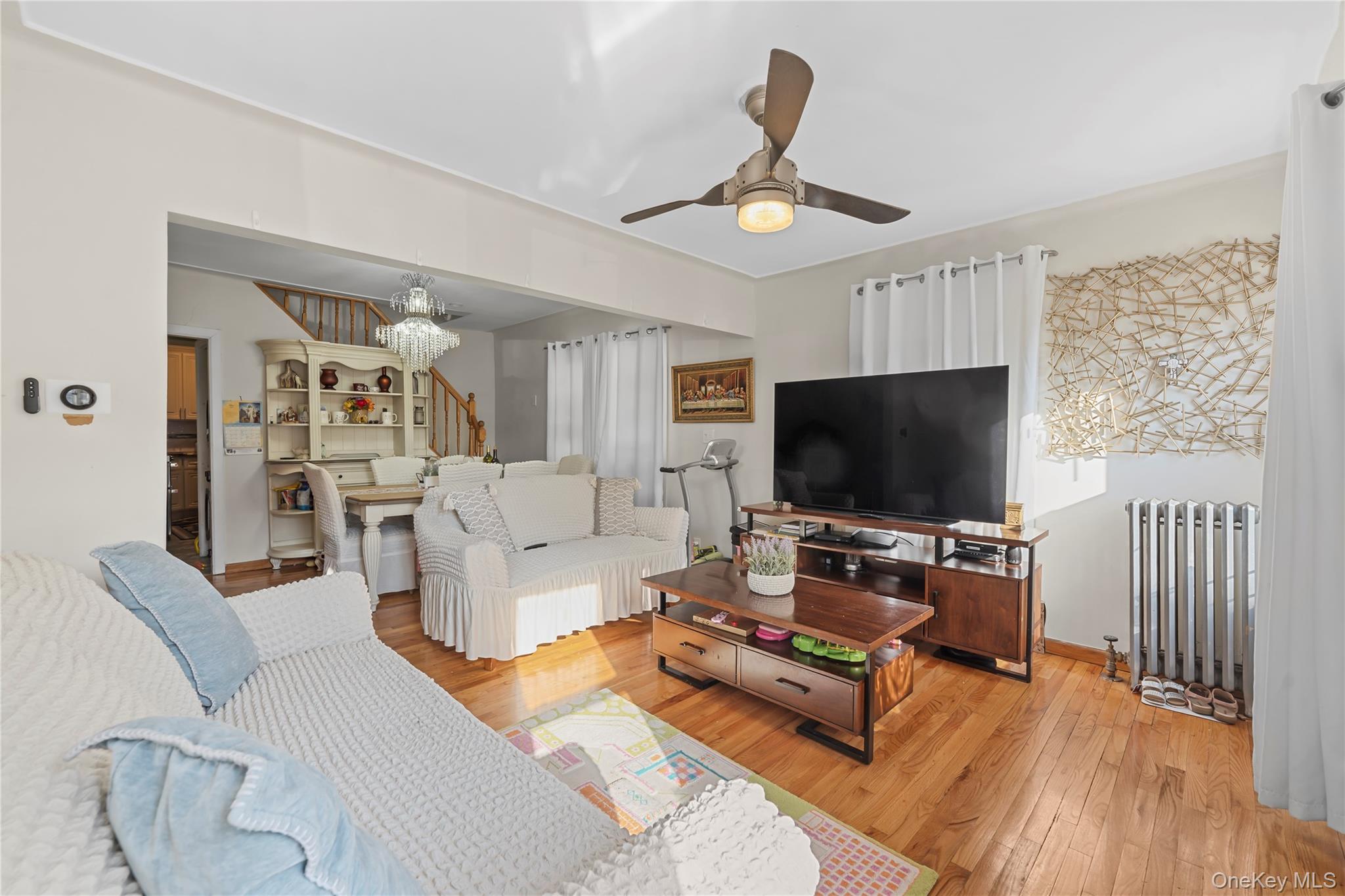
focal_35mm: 14
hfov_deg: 104.3
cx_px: 672
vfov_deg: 81.2
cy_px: 448
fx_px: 523
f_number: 8
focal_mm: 14
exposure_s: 1/4
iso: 100
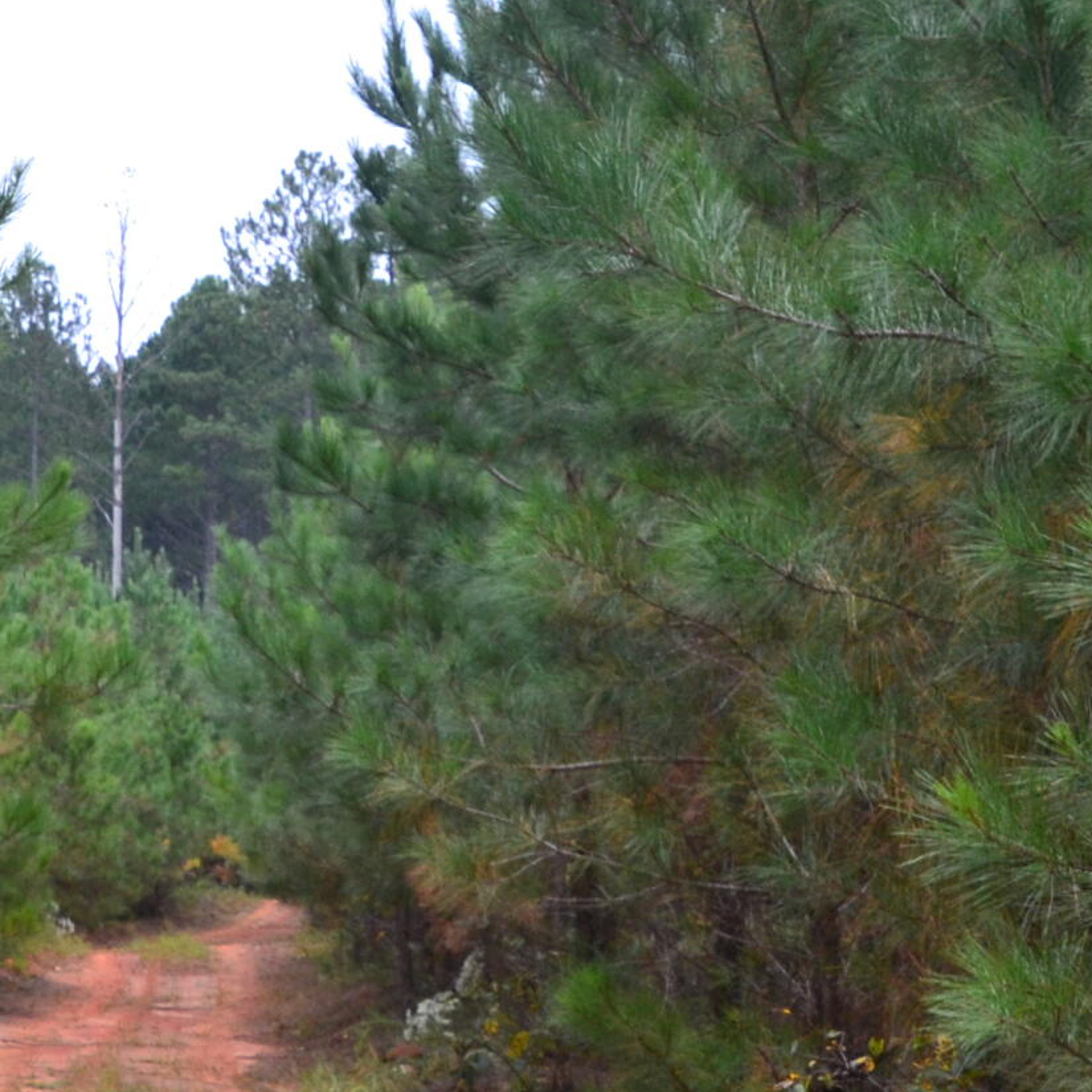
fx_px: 3640
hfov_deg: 17.0
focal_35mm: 102
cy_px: 675
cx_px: 291
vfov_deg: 17.0
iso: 400
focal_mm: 22
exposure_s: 1/200
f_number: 10
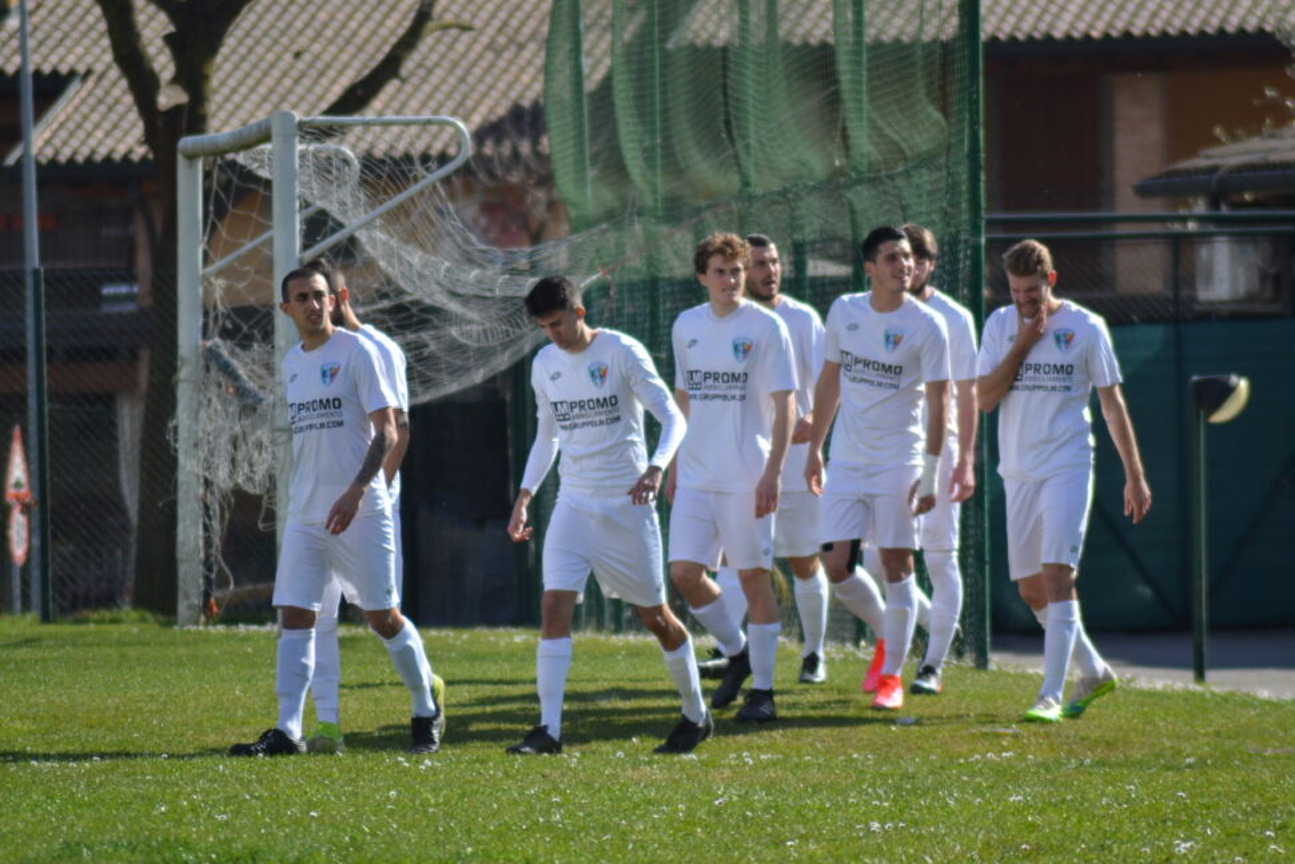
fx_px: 16189
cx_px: 648
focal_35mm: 450
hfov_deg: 4.6
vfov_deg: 3.1
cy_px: 432
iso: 400
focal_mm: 300
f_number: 5.6
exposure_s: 1/1600
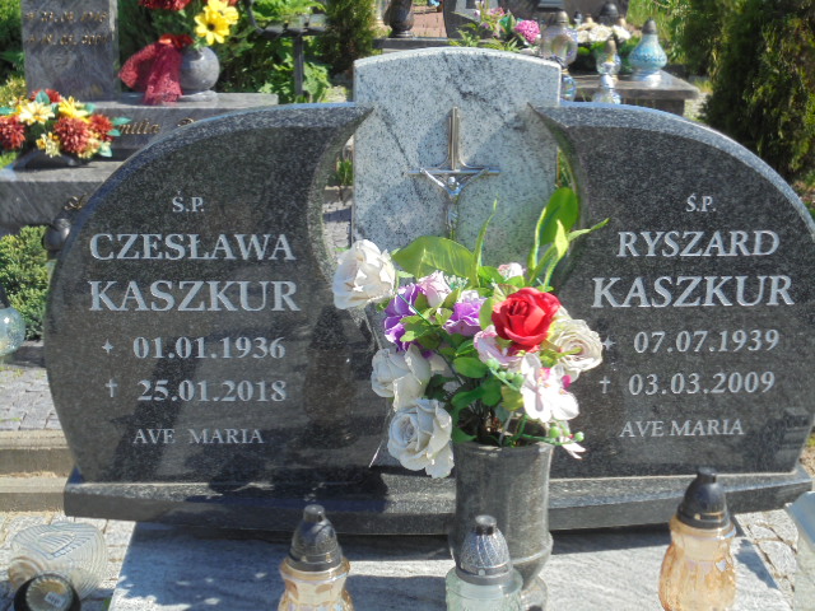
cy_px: 306
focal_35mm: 56
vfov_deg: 26.1
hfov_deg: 34.3
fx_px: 1318
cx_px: 408
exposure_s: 1/320
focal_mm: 10.1
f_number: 5.2
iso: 100
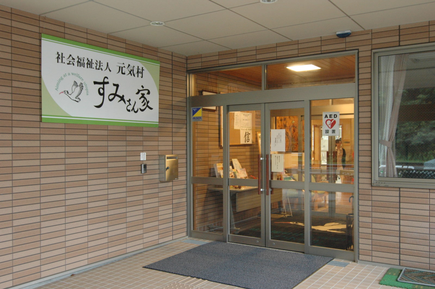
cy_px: 144
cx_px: 218
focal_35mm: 36
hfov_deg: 53.2
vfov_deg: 36.8
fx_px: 435
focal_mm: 24
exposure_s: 1/40
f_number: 4
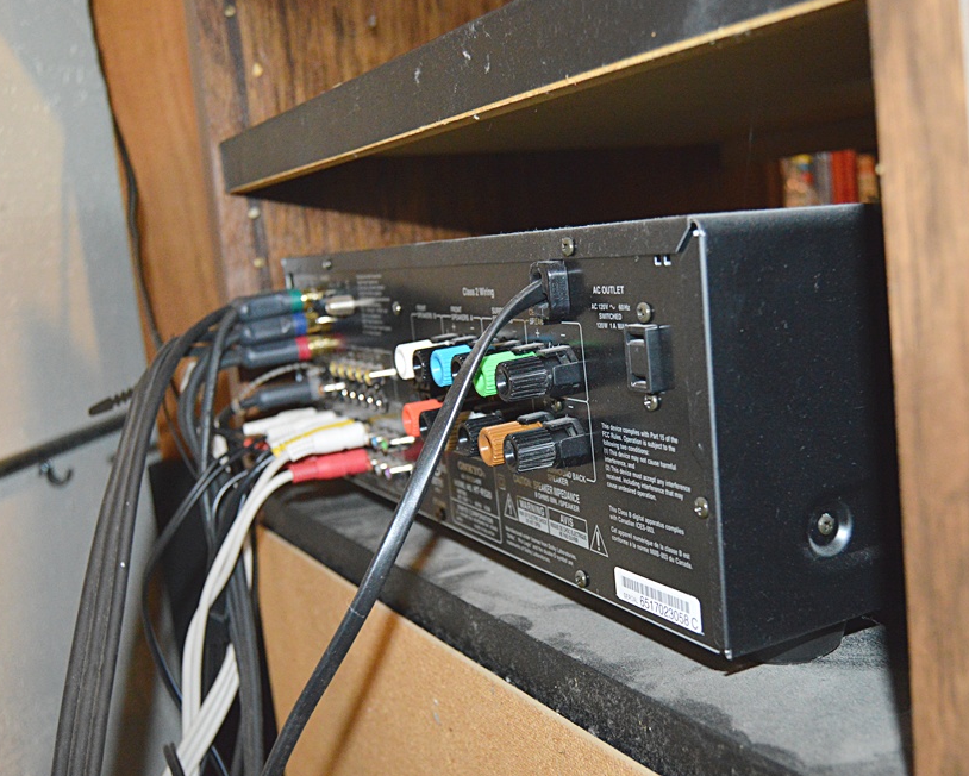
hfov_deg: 47.6
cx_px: 580
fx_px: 1090
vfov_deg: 39.2
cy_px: 387
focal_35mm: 38
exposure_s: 1/60
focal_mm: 22
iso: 2200
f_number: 3.5
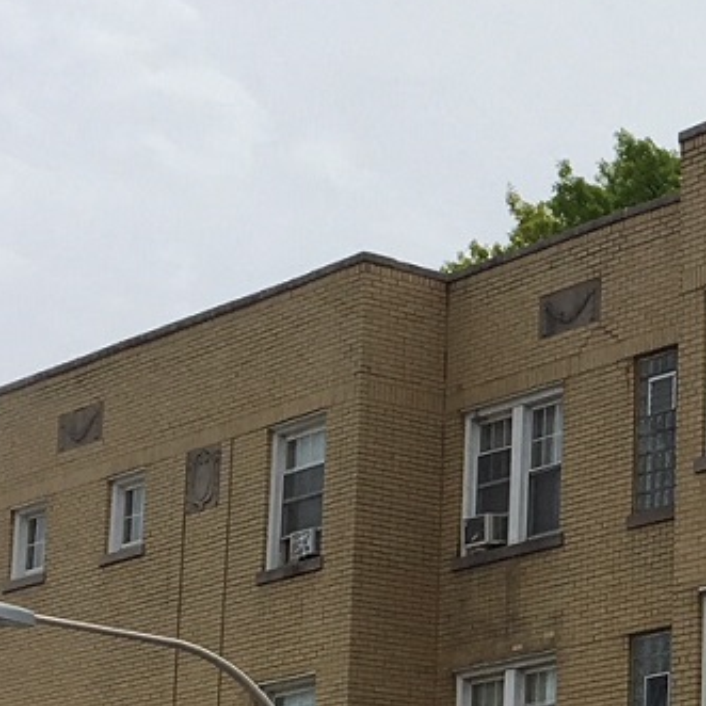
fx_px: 2861
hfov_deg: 12.9
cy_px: 601
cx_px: 1226
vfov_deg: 14.0
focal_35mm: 124
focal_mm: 4.15
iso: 25
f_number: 2.2
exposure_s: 1/2849
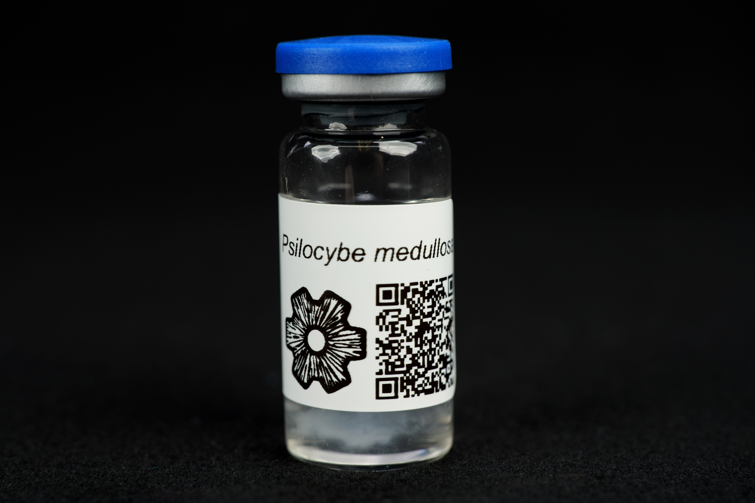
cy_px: 252
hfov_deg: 27.7
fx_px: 1530
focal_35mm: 73
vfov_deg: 18.7
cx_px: 378
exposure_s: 1/60
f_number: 8
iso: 100
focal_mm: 73
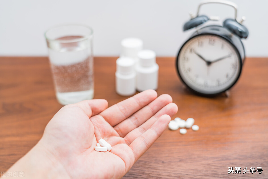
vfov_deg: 31.2
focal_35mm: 43
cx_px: 134
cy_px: 90
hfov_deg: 45.4
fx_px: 320
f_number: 4
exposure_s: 1/250
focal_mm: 43
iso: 200
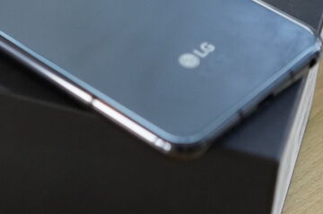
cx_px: -50
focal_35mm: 147
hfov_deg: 13.6
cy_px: -20
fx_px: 1317
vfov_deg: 9.2
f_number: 3.5
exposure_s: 1/800
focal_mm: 55
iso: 4000
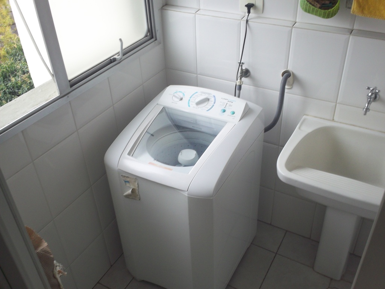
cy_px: 144
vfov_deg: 37.7
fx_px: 423
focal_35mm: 38
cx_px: 192
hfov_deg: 49.0
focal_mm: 6.3
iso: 80
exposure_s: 1/60
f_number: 4.5
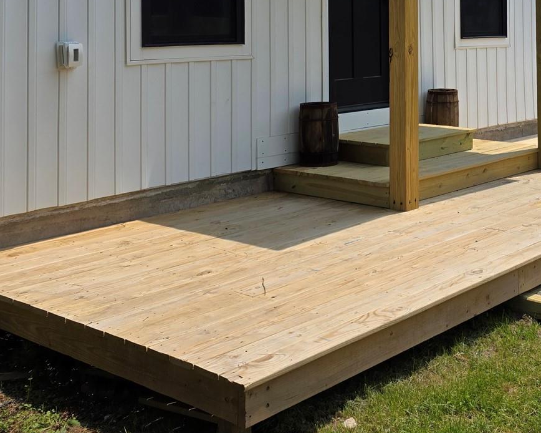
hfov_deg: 34.1
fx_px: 848
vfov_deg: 27.0
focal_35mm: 53
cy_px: 2
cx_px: 448
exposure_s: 1/7944
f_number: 1.7
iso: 80
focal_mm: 6.3
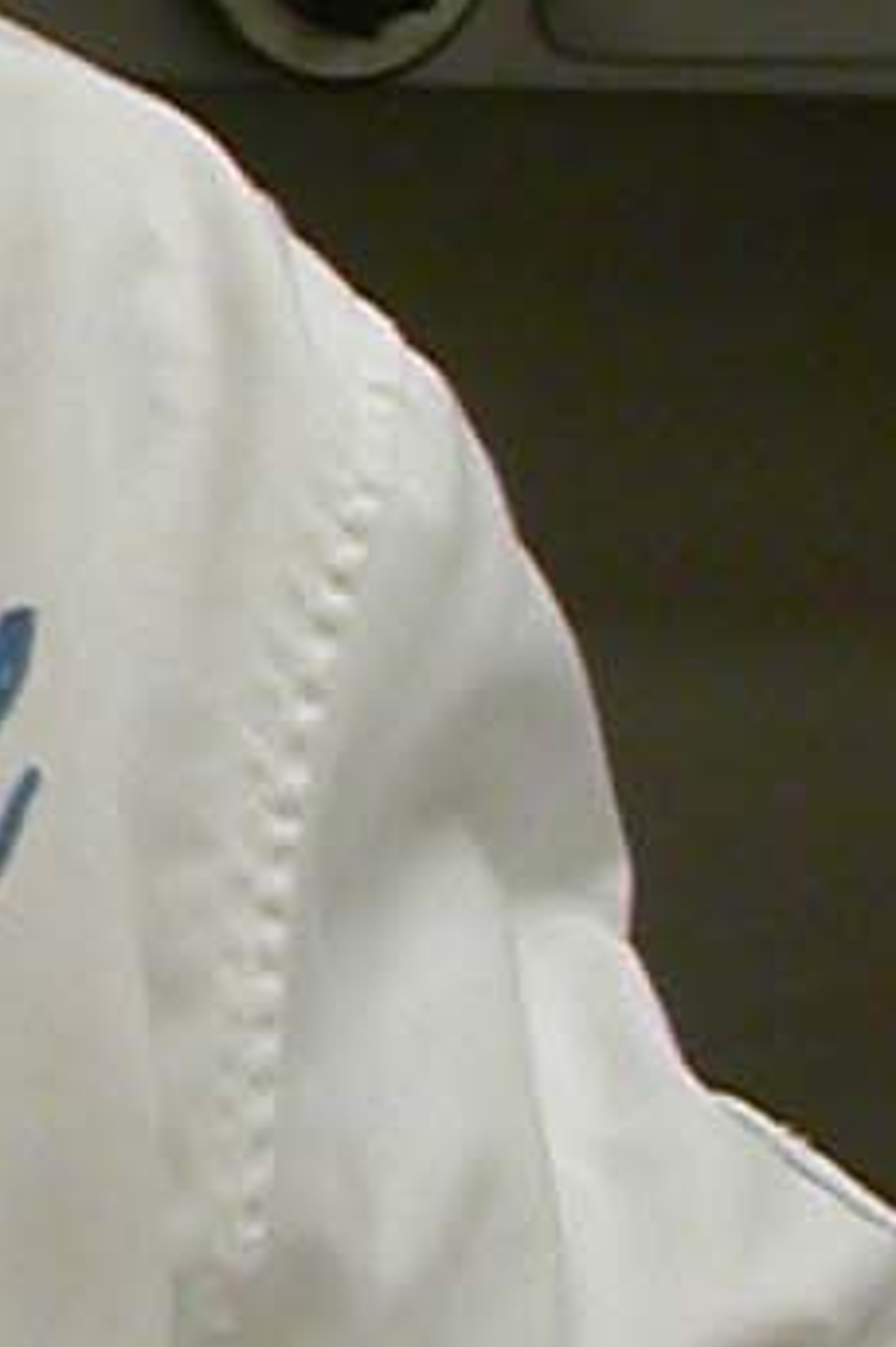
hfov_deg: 5.0
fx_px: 9753
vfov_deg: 7.9
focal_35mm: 261
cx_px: -1682
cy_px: 533
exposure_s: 1/38.8
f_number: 2.6
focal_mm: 7.85
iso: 100
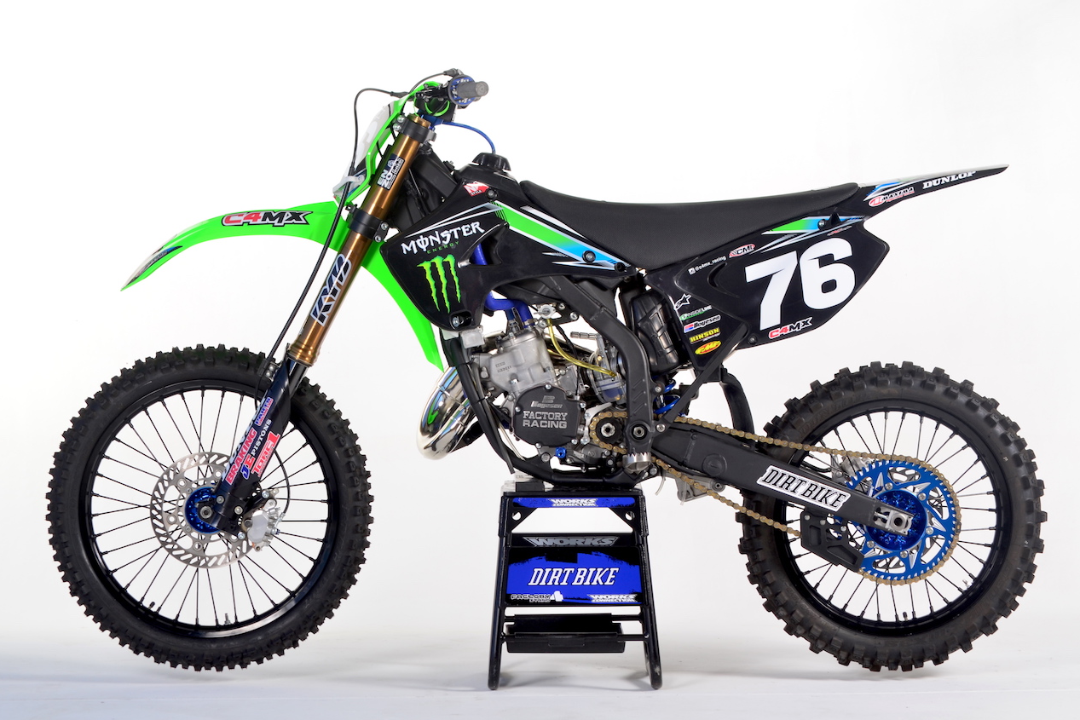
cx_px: 540
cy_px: 360
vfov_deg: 11.1
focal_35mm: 124
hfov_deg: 16.5
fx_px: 3720
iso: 200
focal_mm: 82
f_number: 11
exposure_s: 1/160
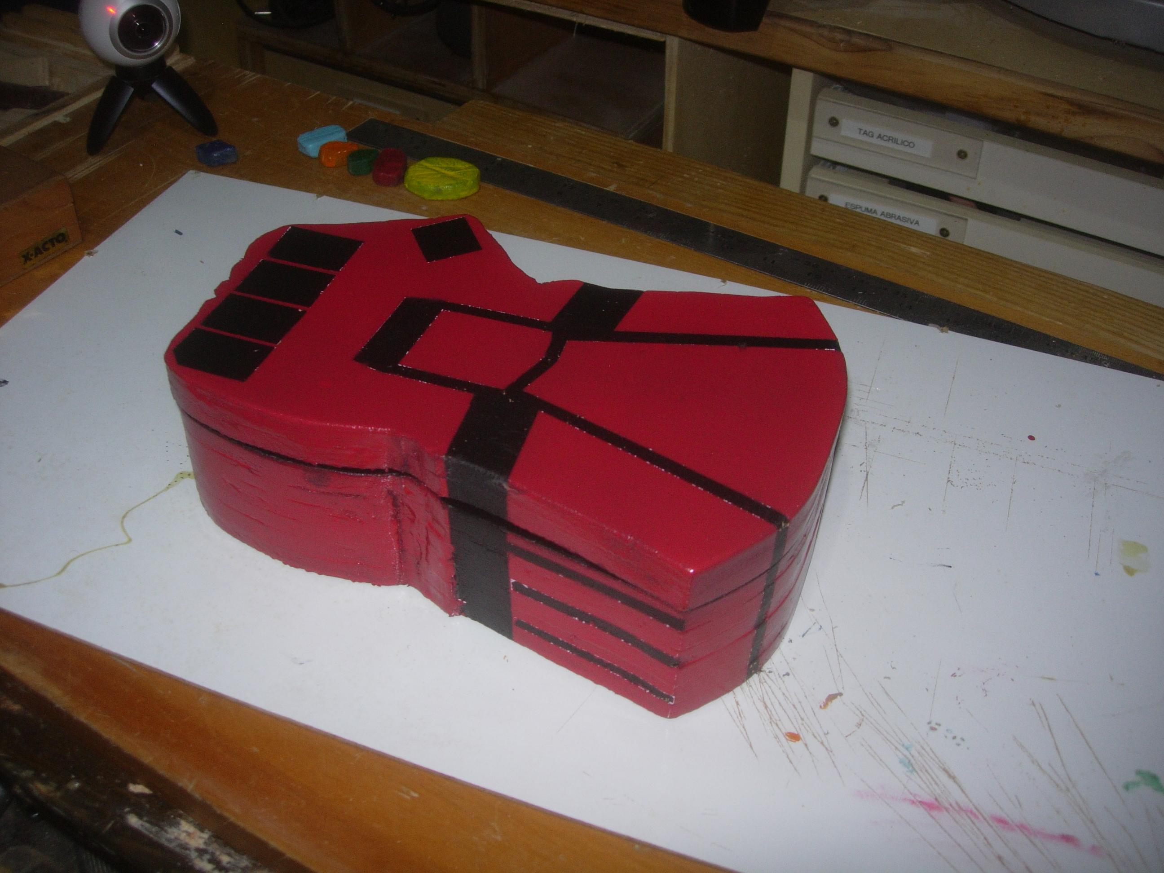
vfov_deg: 37.7
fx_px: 1278
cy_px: 436
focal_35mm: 38
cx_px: 582
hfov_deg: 49.0
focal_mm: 7.8
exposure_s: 1/64
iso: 79
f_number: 2.8
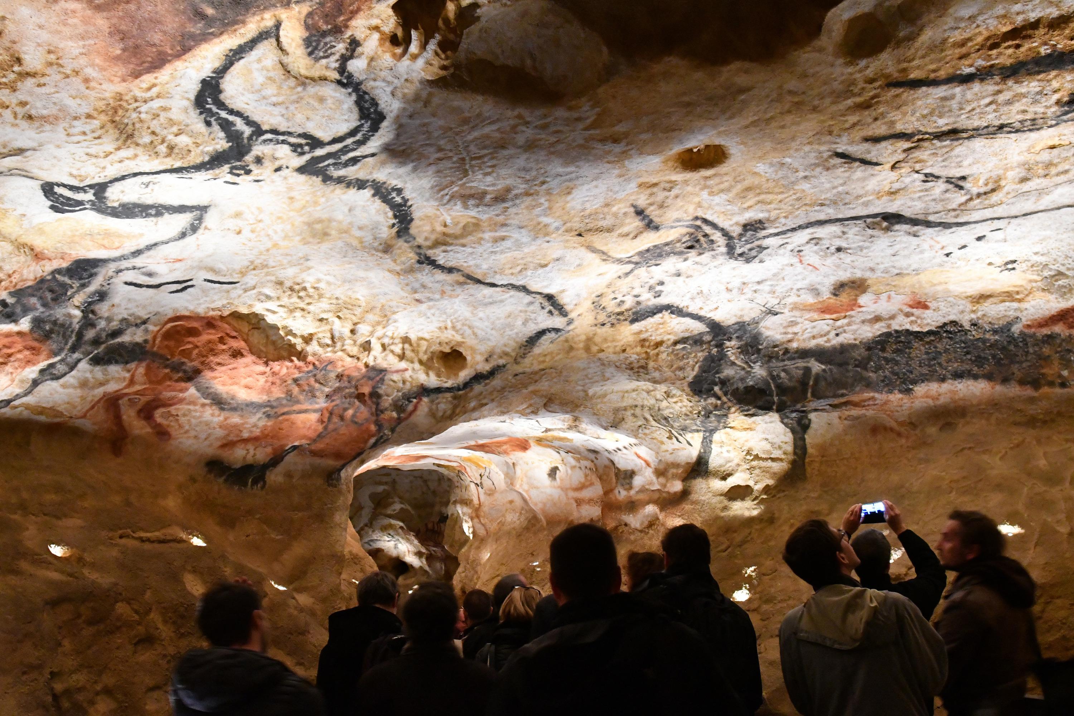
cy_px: 358
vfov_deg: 43.6
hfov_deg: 61.9
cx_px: 537
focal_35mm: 30
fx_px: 895
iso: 5000
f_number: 3.5
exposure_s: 1/8
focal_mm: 20
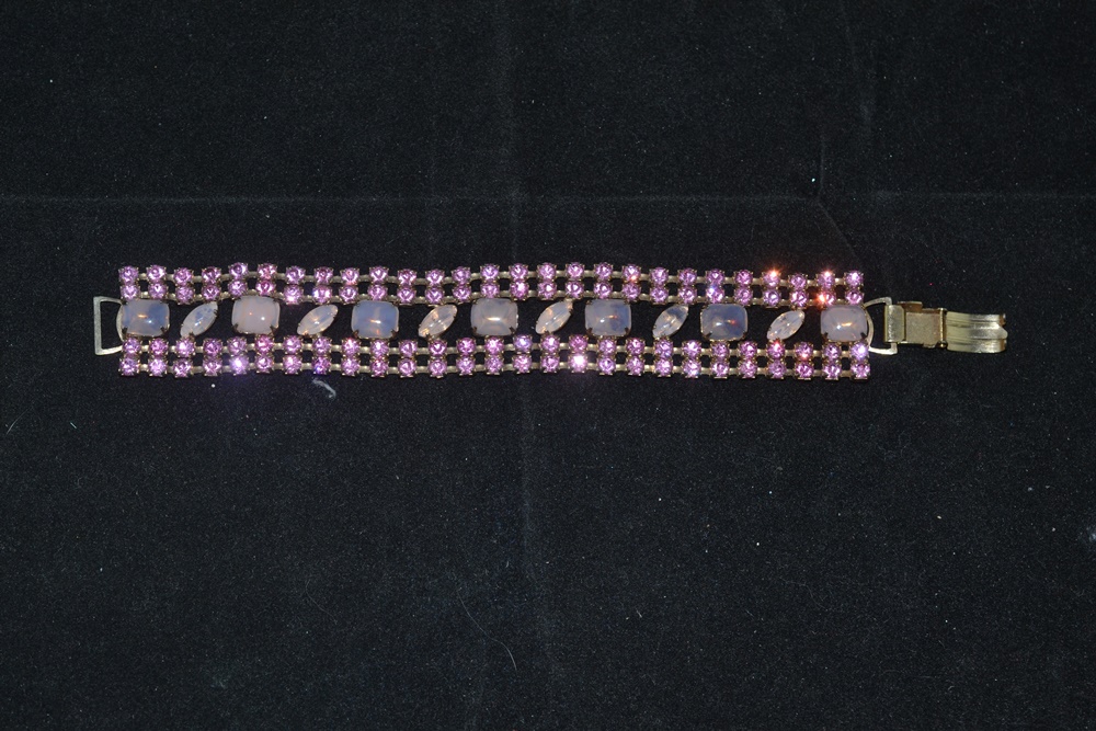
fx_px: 1827
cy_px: 366
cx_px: 548
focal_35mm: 60
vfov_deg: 22.6
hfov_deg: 33.4
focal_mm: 40
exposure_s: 1/60
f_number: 8
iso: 100
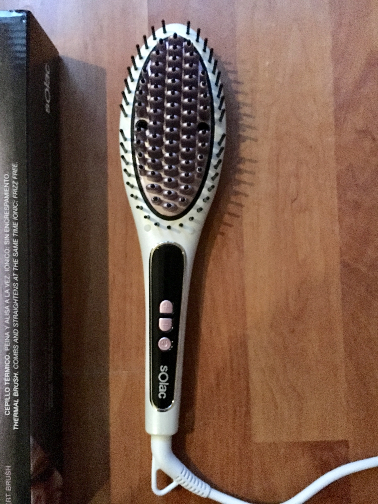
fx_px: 422
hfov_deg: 48.2
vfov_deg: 61.7
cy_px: 252
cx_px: 189
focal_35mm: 29
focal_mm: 4.15
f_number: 2.2
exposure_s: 1/17
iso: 1000
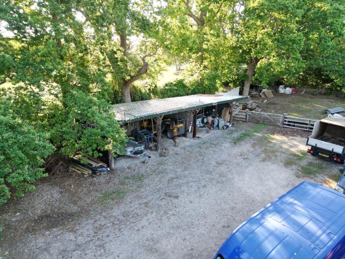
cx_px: 172
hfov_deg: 71.6
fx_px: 239
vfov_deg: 56.8
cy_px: 130
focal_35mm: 24
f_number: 1.7
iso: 140
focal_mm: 6.72
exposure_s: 1/240
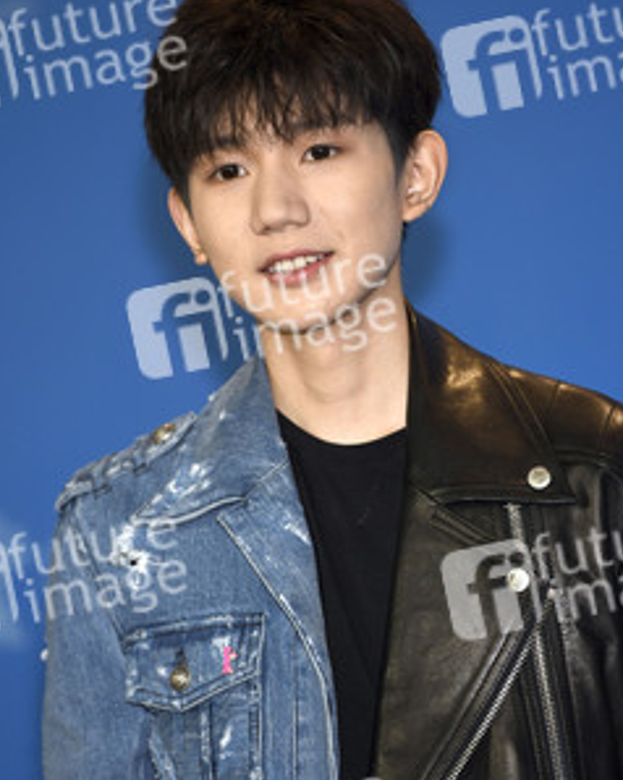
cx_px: 338
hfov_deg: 6.1
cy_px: 448
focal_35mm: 252
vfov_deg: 7.7
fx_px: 5814
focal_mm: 200
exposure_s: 1/400
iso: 800
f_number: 3.5
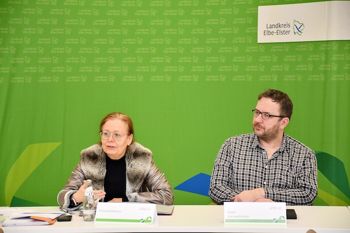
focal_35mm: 120
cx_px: 175
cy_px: 116
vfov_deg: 11.4
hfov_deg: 17.1
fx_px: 1166
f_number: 5.3
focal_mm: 80
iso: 1000
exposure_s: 1/60
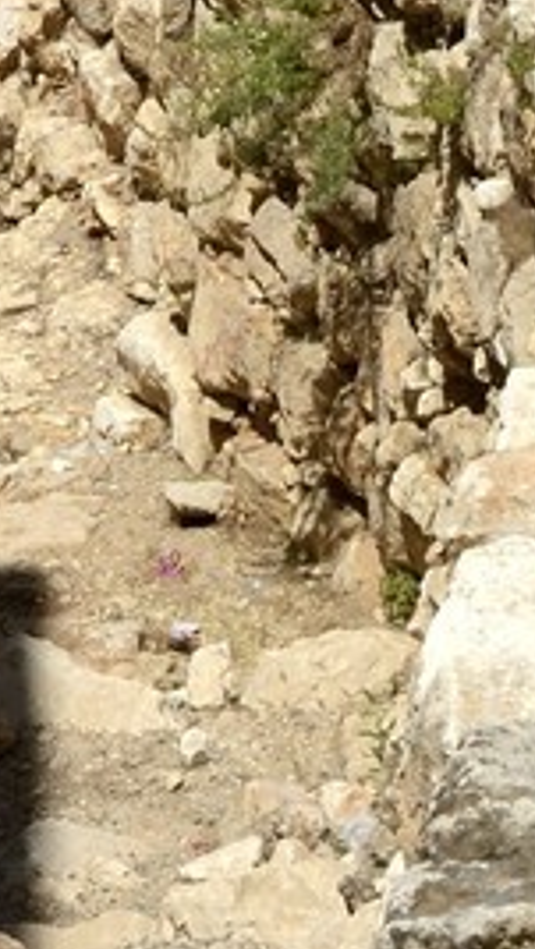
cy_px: -1292
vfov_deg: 10.4
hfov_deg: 6.6
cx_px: 981
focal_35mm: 181
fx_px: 4559
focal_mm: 29
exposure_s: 1/250
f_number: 14
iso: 200
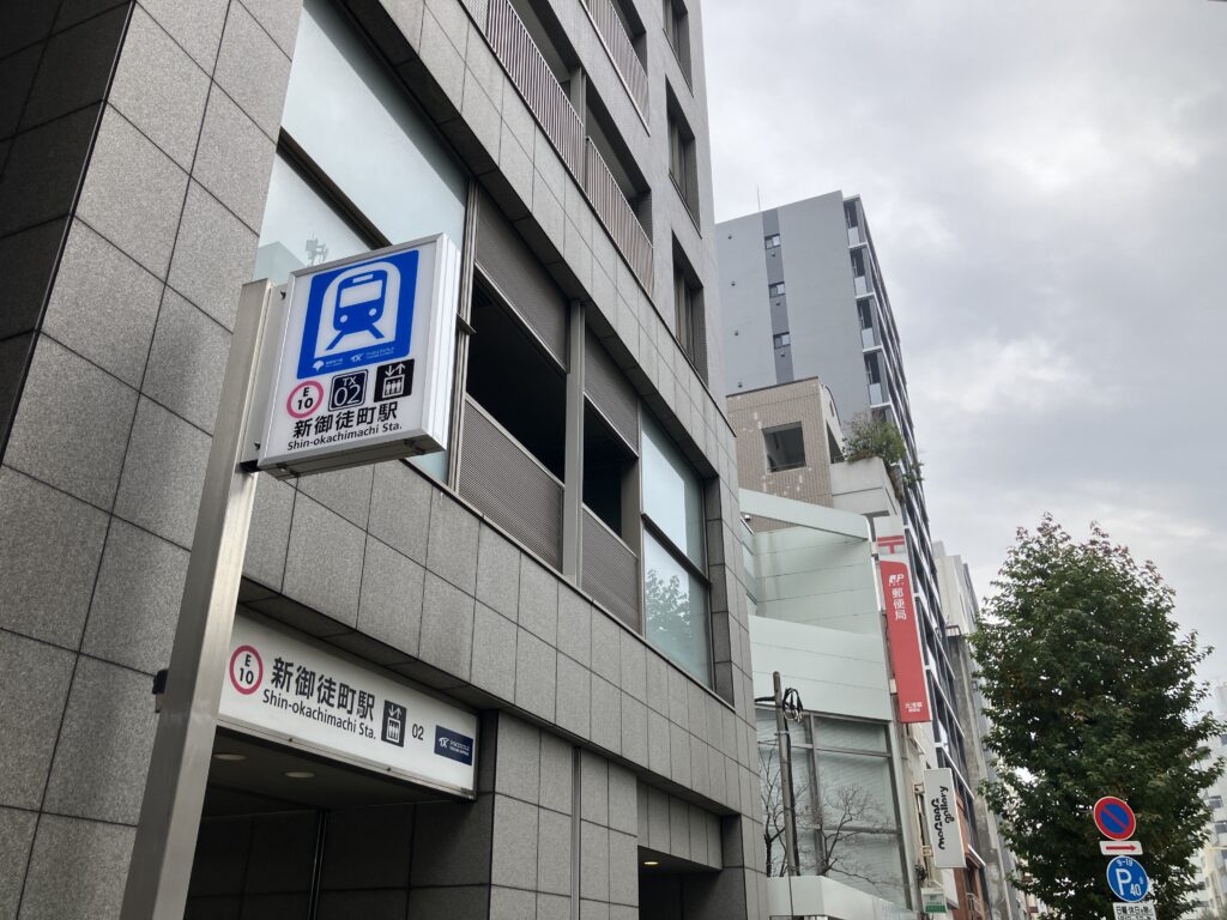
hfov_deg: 63.4
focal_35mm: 28
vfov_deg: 49.7
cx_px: 614
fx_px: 992
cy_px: 460
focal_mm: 3.99
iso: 32
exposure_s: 1/623
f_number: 1.8
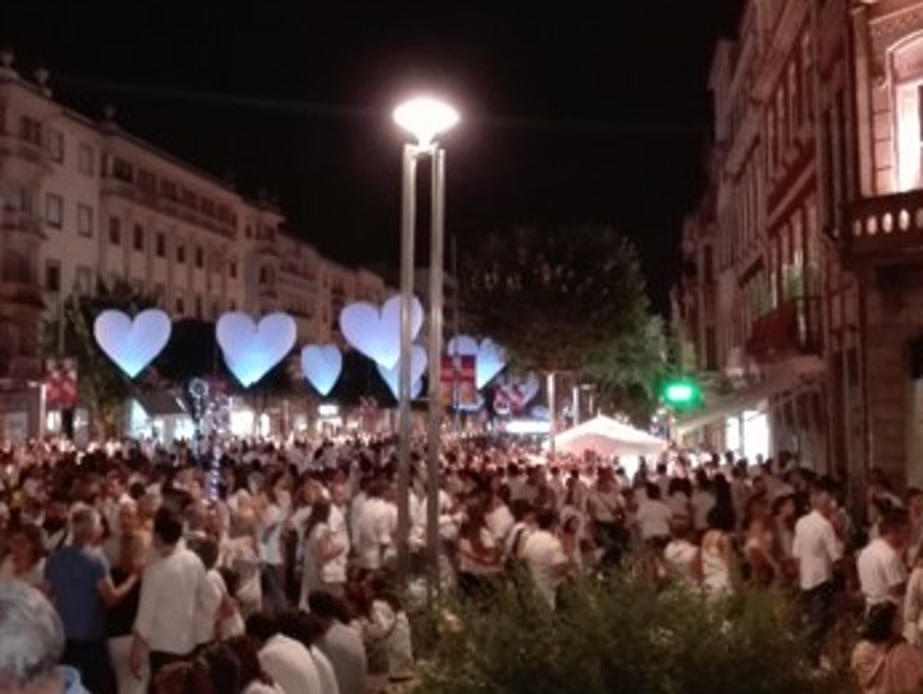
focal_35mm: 39
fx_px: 1041
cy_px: 290
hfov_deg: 46.8
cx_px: 285
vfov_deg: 36.8
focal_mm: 3.79
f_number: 2
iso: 1680
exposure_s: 1/14
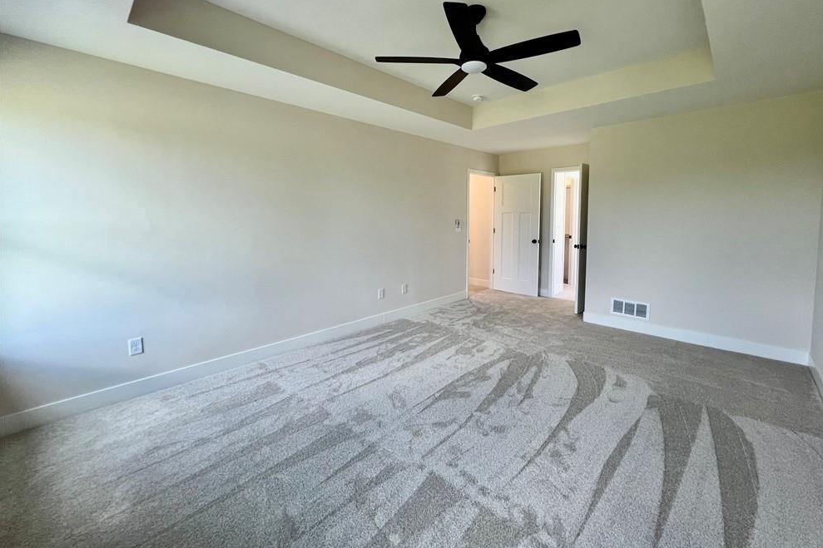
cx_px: 424
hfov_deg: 104.2
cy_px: 235
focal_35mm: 14
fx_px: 320
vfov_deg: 80.7
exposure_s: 1/120
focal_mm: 1.57
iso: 125
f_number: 1.8
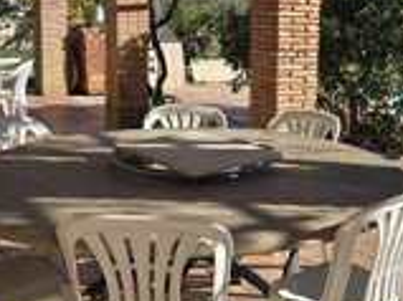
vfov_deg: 27.9
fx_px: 605
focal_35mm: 52
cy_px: 109
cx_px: 309
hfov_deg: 35.9
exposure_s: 1/579
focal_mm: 6.3
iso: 12
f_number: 1.7
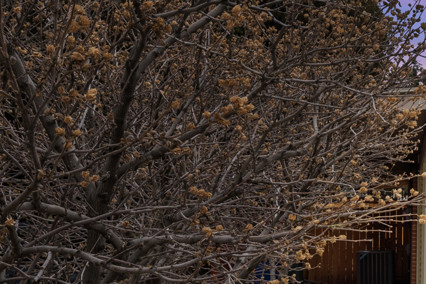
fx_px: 864
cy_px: 208
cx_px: 693
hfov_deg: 21.6
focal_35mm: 73
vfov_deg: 18.6
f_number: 9
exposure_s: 1/80
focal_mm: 21
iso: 400
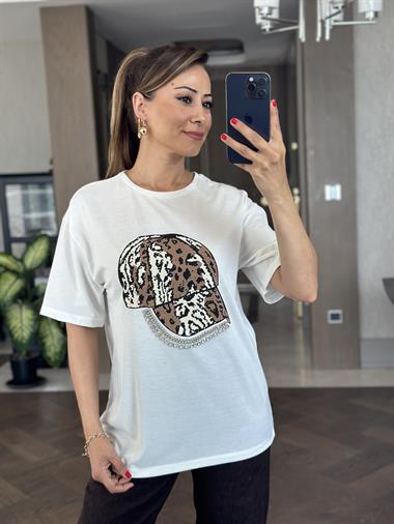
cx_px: 197
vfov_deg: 39.6
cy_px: 262
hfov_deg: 30.3
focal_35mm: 48
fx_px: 728
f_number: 1.78
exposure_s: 1/171
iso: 100
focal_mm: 6.86
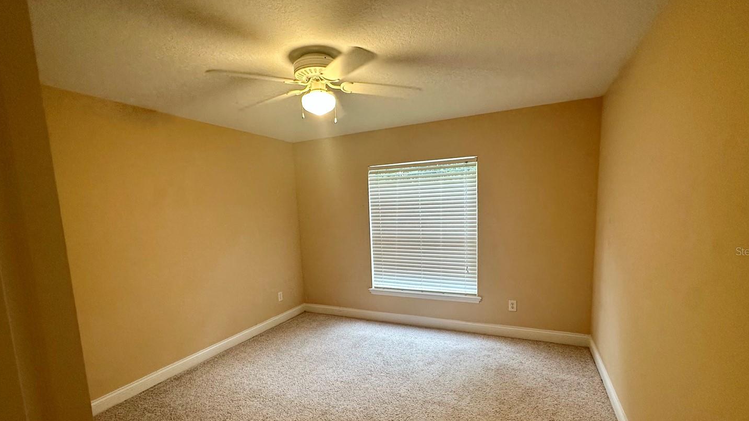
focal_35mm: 17
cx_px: 368
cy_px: 251
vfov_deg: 63.4
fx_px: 338
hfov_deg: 95.9
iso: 160
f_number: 2.2
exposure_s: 1/60
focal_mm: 2.22
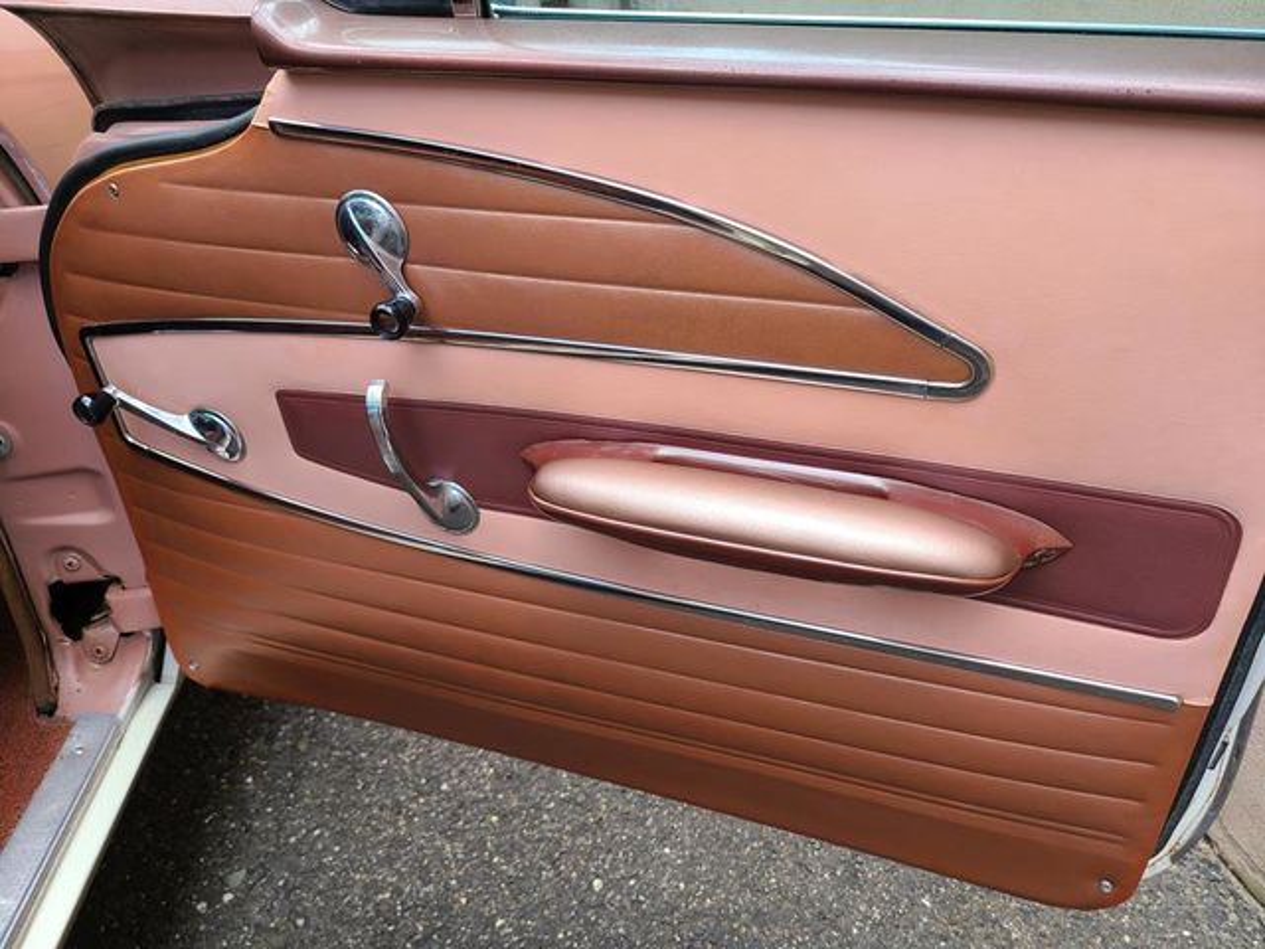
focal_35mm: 26
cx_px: 632
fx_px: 950
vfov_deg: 53.1
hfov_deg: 67.3
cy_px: 474
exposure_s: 1/209
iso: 40
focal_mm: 5.4
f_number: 1.8
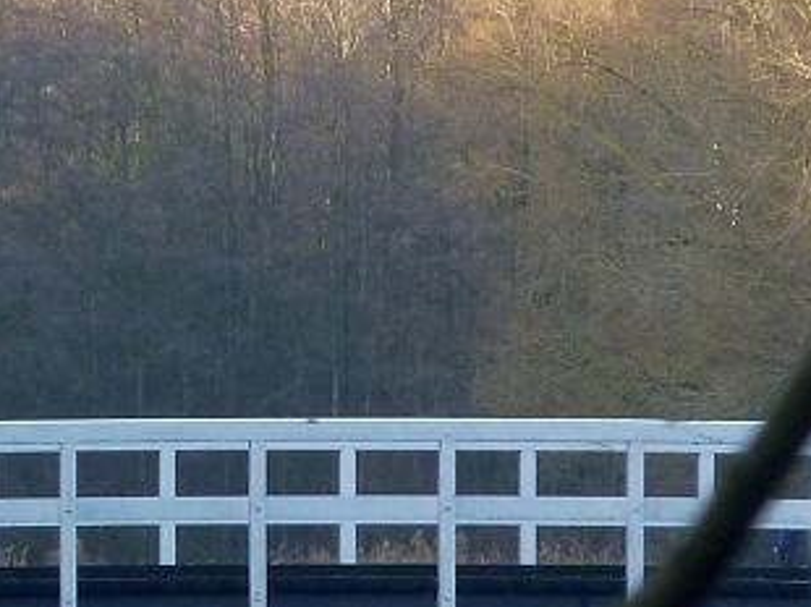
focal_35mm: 919
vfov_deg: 1.6
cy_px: 479
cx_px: 413
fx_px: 21514
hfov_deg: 2.2
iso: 125
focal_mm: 45.7
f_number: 4.8
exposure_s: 1/60
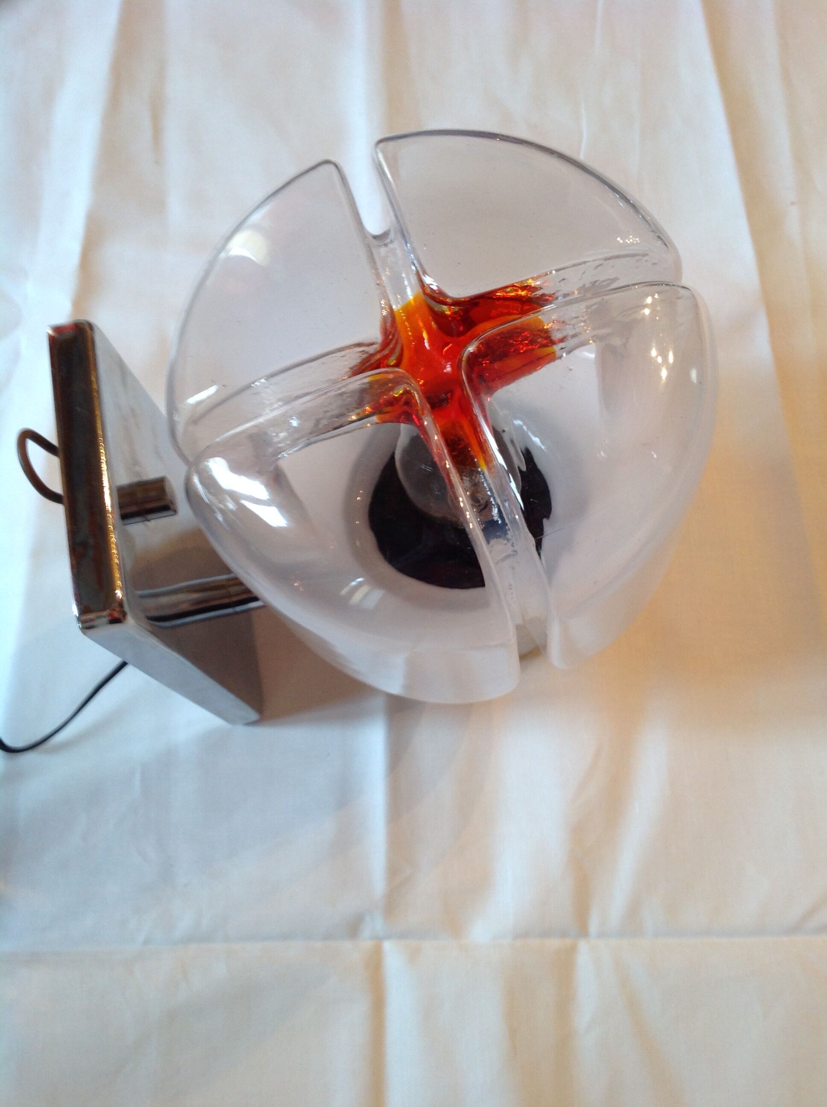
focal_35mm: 35
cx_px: 414
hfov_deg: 40.6
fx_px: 1118
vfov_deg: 52.7
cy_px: 554
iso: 80
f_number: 2.4
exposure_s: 1/15
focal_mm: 4.28
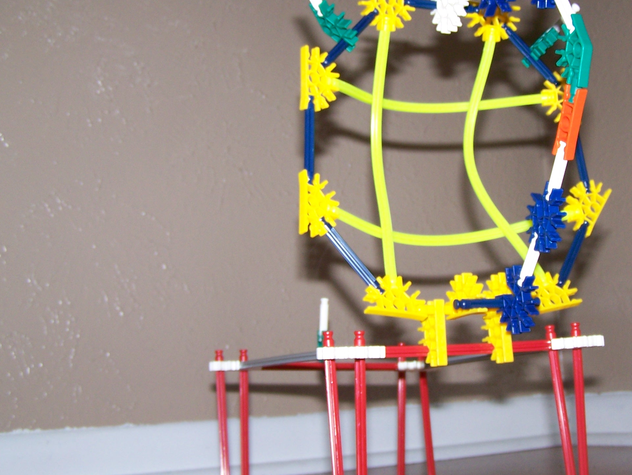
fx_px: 1023
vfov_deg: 26.1
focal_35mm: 56
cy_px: 212
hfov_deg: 34.1
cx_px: 402
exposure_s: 1/60
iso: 80
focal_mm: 6.3
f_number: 2.8
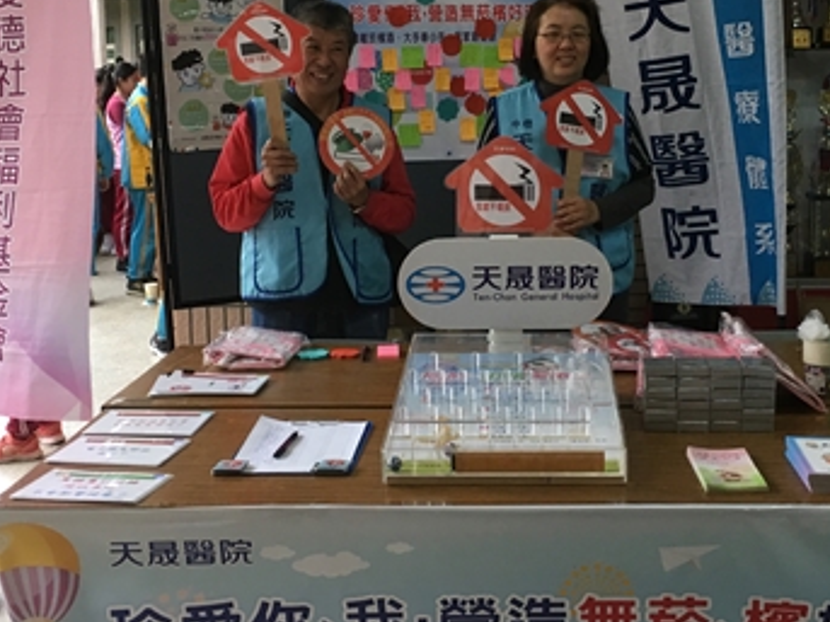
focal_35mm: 53
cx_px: 482
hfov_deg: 36.1
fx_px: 1270
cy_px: 225
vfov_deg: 27.4
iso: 40
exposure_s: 1/30
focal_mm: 4.15
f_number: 2.2
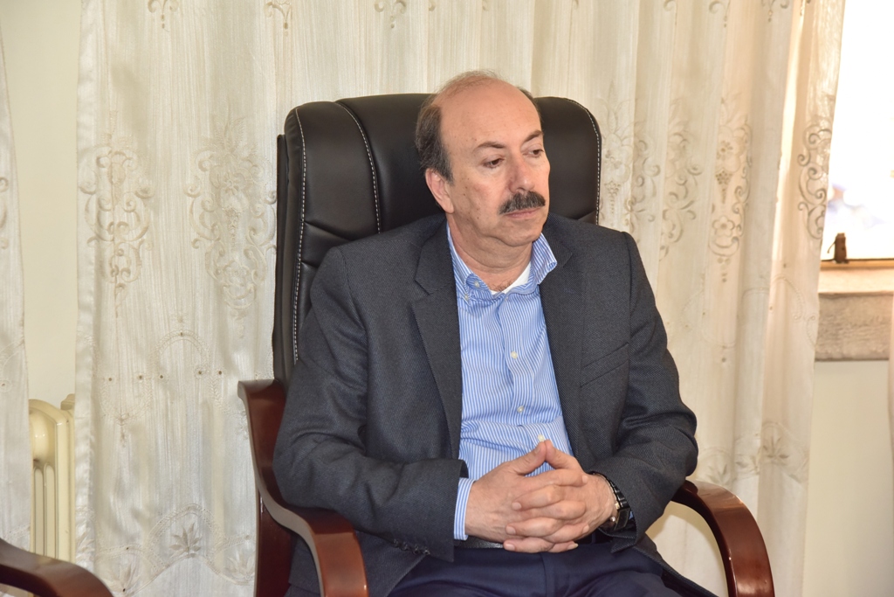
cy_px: 298
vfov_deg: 16.1
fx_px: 2111
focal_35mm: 85
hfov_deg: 23.9
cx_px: 447
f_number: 6.3
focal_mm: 85
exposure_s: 1/160
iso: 2000
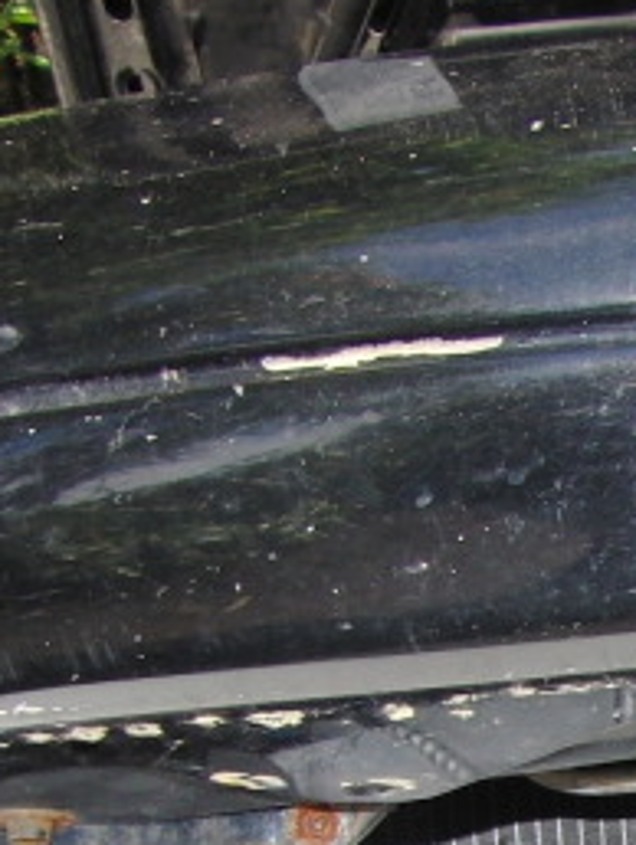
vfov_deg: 18.0
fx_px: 2519
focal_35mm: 103
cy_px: 1035
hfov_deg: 13.3
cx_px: 1049
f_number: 2.8
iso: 100
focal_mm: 4.6
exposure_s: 1/320
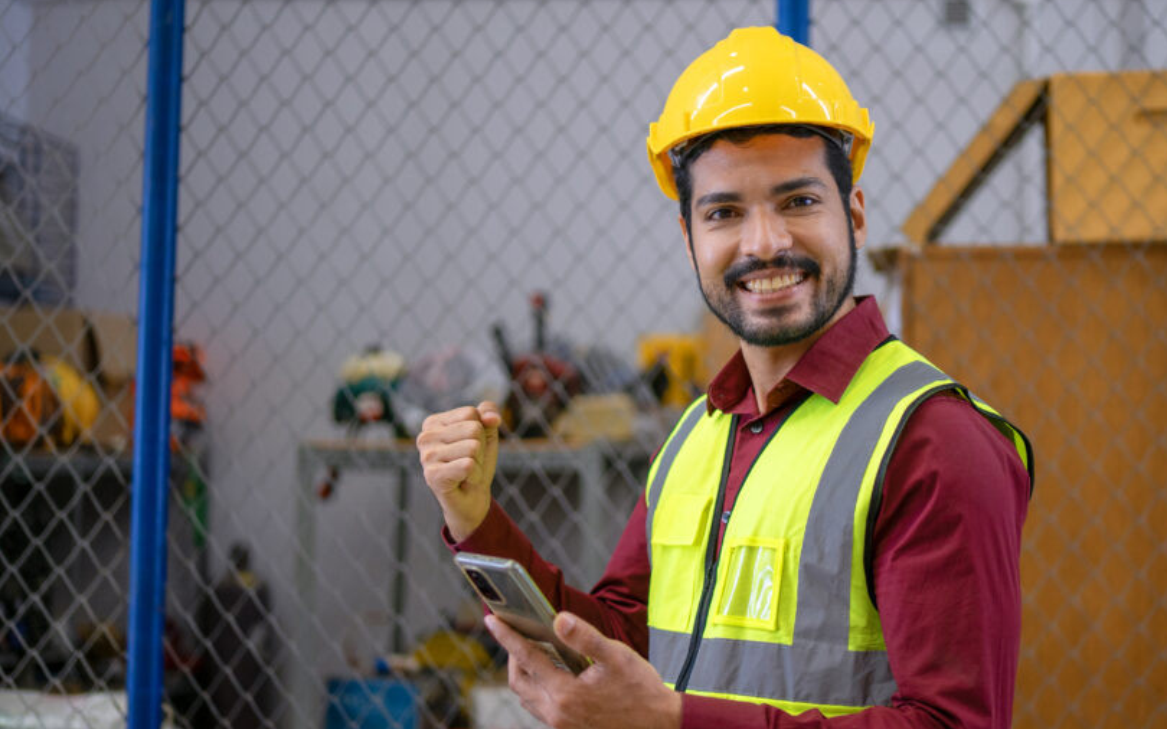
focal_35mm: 58
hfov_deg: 34.9
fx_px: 1844
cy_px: 323
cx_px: 726
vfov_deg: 22.3
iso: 400
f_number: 1.8
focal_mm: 45
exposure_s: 1/250
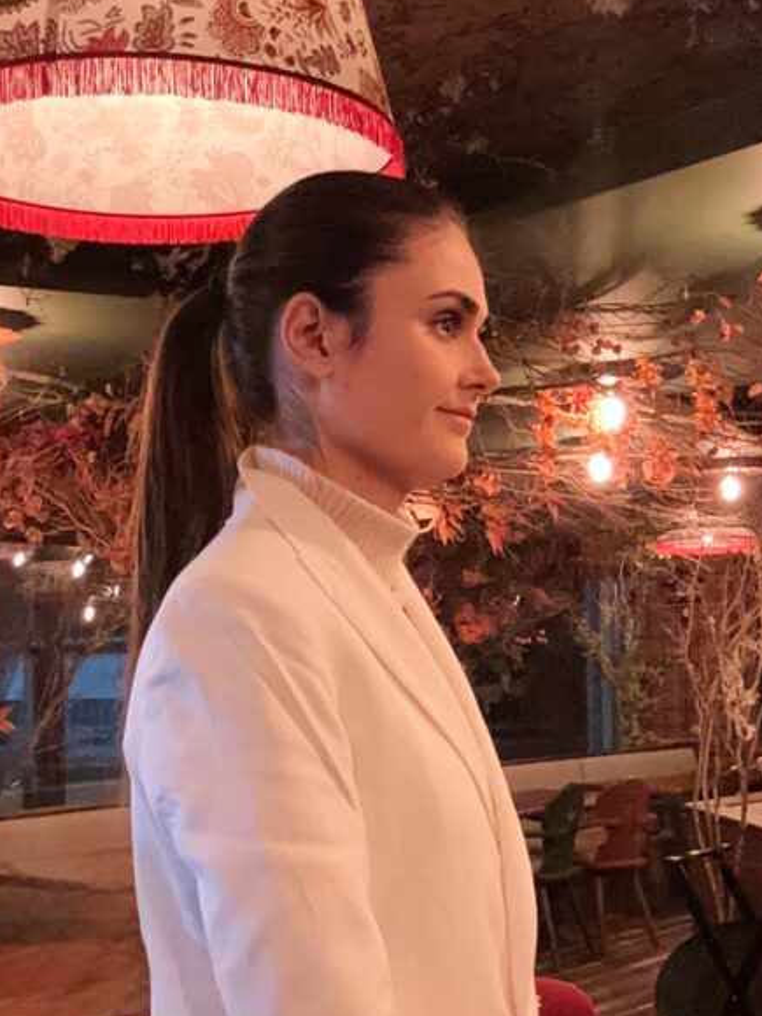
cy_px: 617
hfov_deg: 27.5
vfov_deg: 36.0
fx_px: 1556
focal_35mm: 53
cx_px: 377
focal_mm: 2.69
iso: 640
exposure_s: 1/25
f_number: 1.9
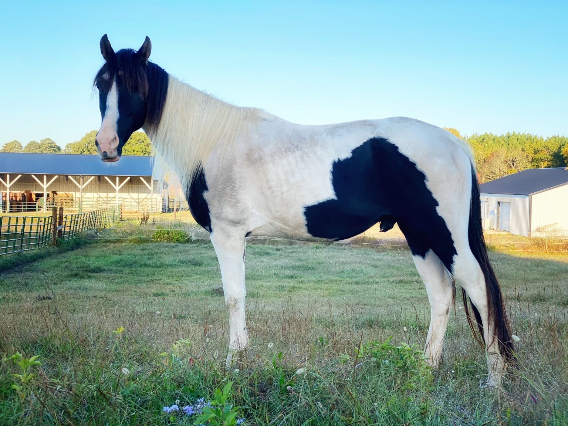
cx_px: 284
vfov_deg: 28.0
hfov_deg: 36.8
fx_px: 853
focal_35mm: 52
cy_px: 213
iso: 20
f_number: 2
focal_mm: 6
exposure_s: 1/607
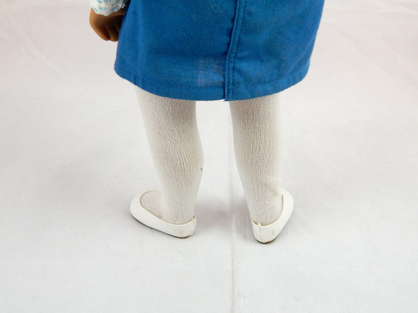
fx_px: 423
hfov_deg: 52.6
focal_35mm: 35
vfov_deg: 40.7
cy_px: 156
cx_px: 209
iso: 400
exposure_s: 1/80
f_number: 3.3
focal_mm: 6.1
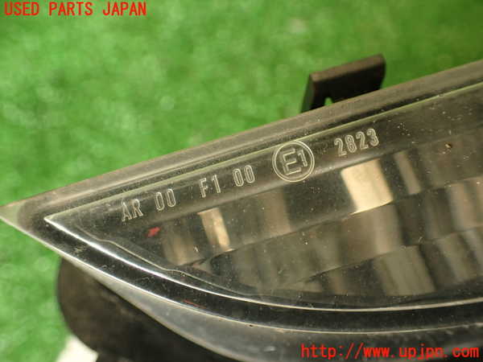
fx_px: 446
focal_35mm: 32
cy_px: 181
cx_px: 242
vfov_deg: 44.2
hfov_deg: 56.8
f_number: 2.4
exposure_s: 1/30
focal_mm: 5.79
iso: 200
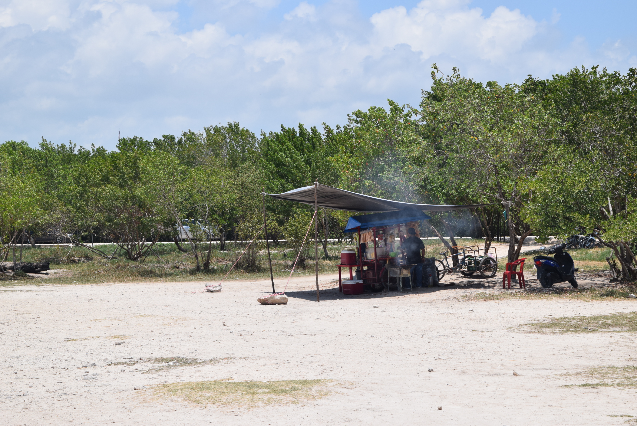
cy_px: 213
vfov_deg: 16.6
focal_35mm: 82
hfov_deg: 24.6
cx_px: 318
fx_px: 1461
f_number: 7.1
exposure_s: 1/2000
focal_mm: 55
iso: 400
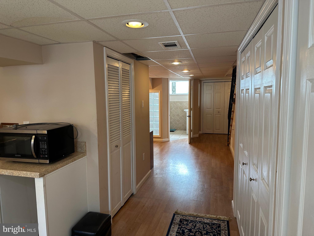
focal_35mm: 24
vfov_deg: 56.8
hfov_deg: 71.6
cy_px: 118
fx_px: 218
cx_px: 157
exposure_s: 1/60
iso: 160
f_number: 1.78
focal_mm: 6.86
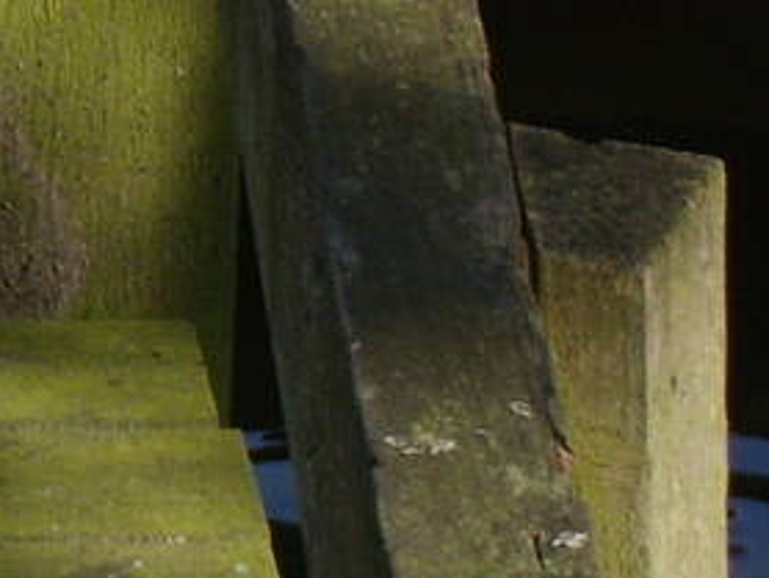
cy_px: 111
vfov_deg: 2.5
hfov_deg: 3.2
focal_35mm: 604
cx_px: -1242
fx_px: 13430
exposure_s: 1/350
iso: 80
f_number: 5.1
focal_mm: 22.2
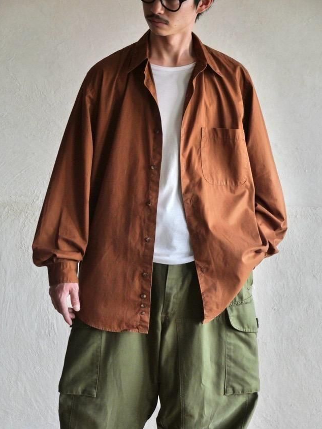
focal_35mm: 101
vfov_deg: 19.4
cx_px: 160
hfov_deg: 14.7
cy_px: 216
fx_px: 1252
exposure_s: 1/125
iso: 2000
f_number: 3.9
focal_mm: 50
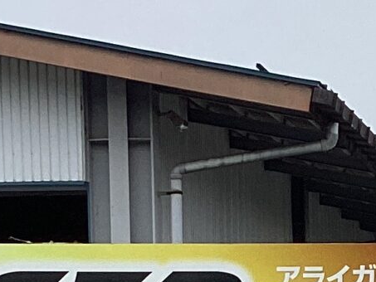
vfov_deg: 8.2
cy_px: 491
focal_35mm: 175
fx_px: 1901
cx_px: 493
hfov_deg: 11.0
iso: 25
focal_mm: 3.3
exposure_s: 1/831
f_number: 2.4
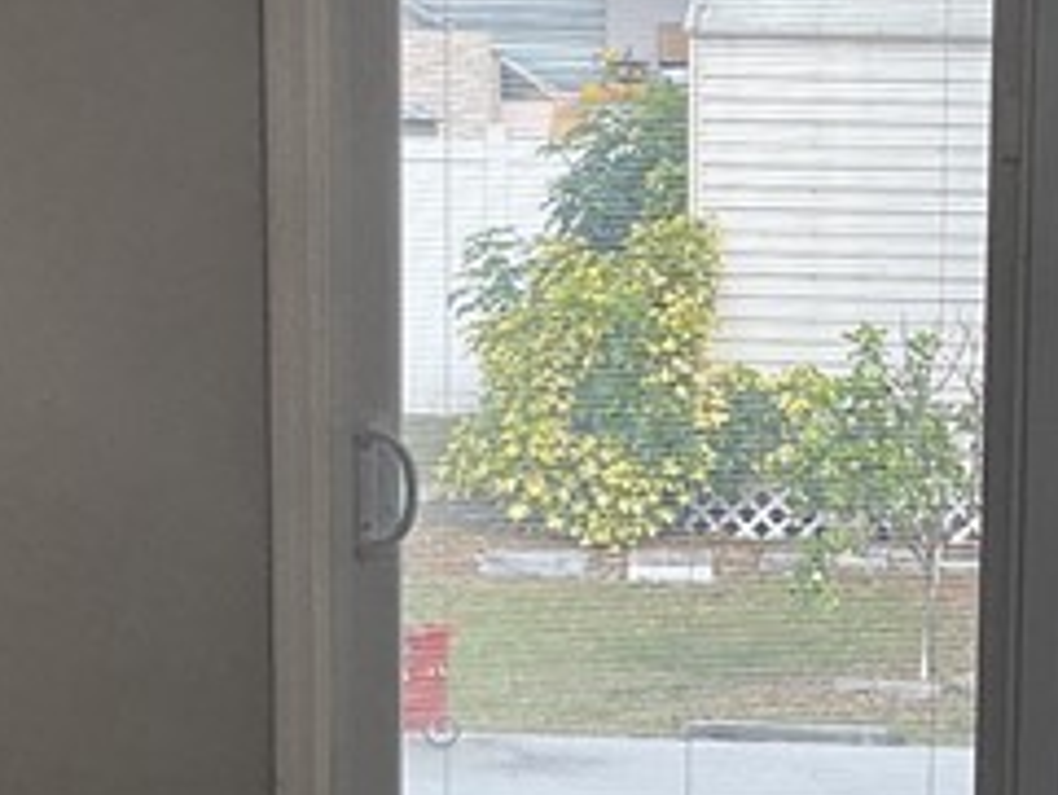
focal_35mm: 123
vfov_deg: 12.0
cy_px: 540
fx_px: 3761
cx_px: 922
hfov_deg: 15.8
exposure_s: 1/120
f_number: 1.8
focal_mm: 3
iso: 25
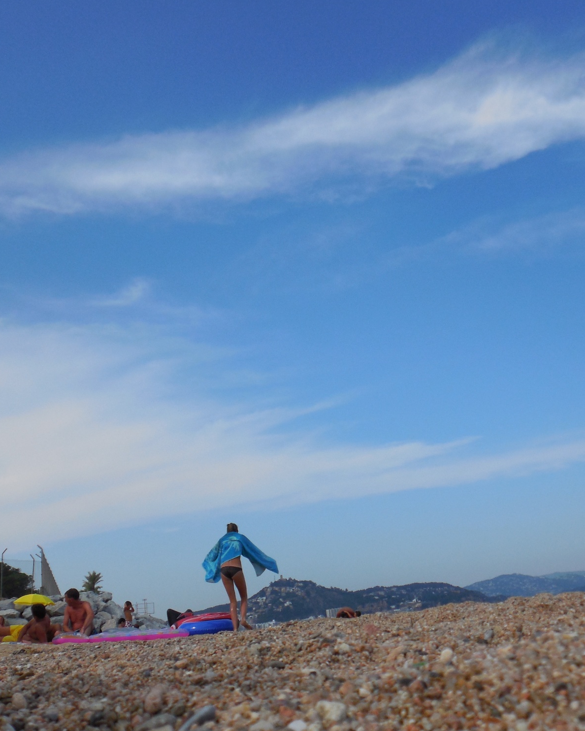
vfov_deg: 45.8
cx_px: 312
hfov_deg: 37.3
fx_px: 866
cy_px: 370
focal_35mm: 40
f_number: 3.8
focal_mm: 5.3
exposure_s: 1/1600
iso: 125
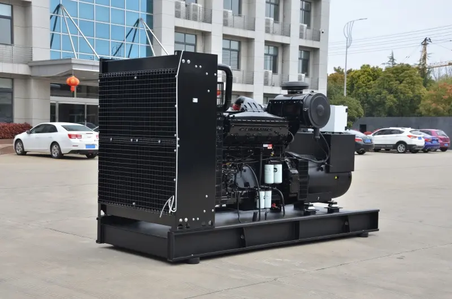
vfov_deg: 23.7
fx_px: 714
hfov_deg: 35.1
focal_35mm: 57
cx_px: 226
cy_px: 150
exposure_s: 1/200
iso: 100
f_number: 7.1
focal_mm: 38
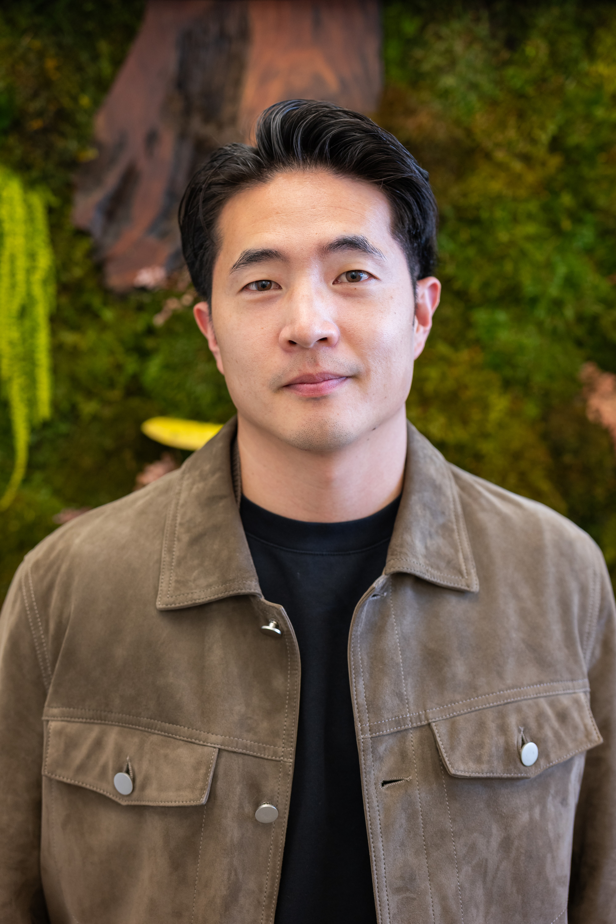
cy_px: 462
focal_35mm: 50
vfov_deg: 39.6
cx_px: 308
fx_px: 1283
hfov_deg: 27.0
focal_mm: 50
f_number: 2.8
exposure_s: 1/100
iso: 800
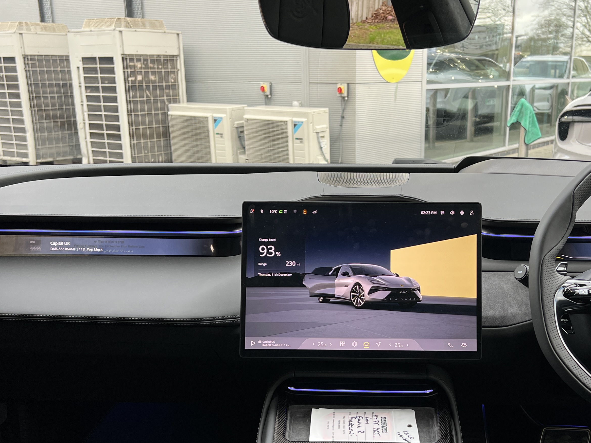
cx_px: 356
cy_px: 302
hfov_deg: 41.9
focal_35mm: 45
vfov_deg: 31.9
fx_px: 768
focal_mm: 5.7
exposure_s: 1/80
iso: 64
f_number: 1.5
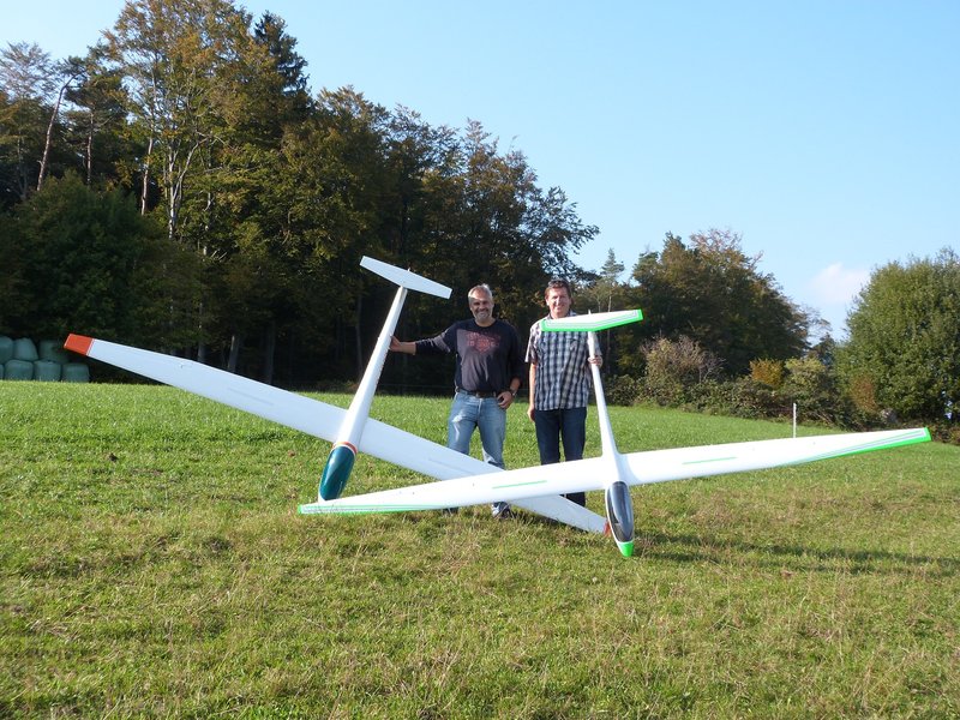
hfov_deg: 43.9
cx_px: 480
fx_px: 1193
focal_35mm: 43
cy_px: 360
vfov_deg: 33.6
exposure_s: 1/500
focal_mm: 7.6
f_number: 3.2
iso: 125
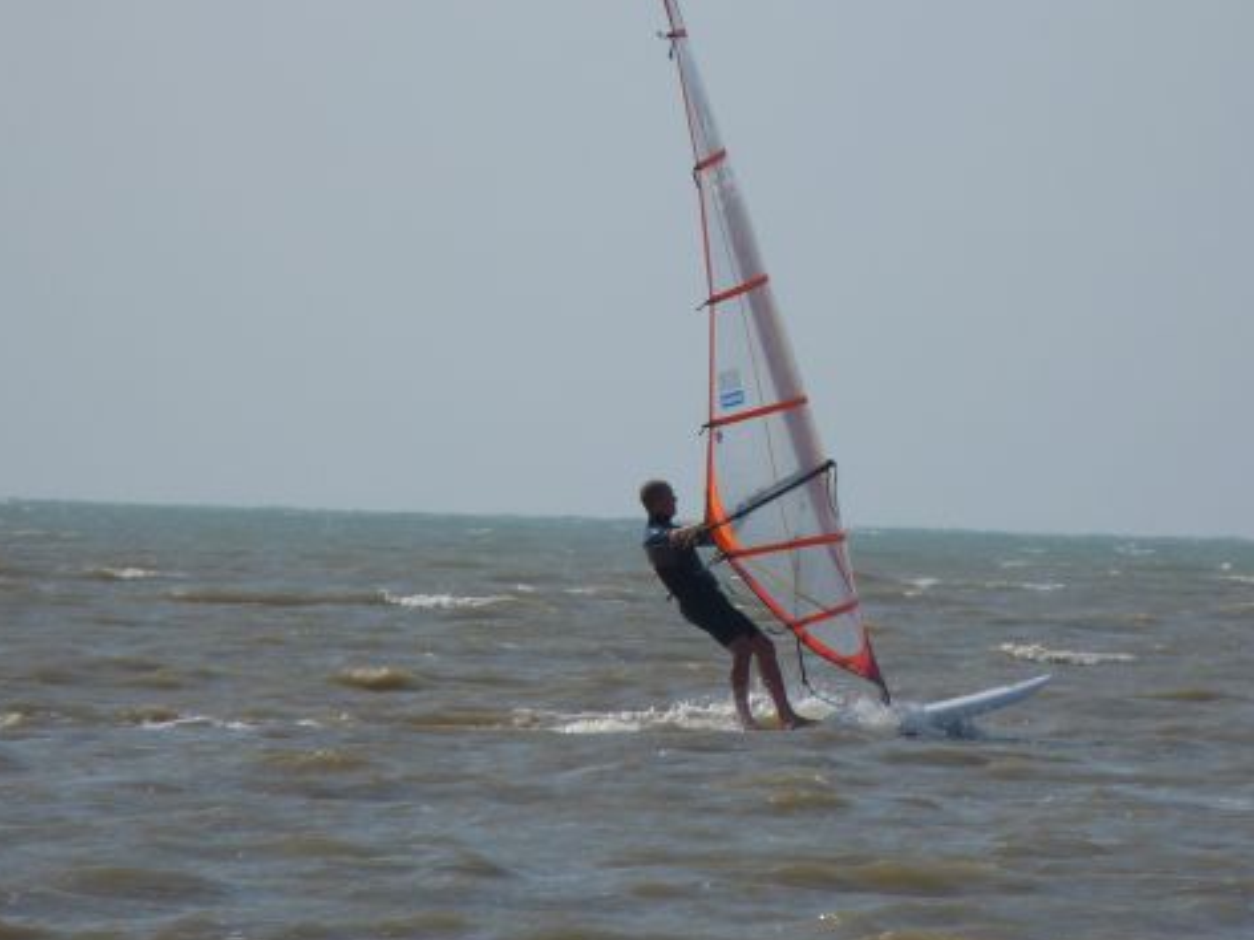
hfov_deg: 2.9
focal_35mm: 688
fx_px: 24924
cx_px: 608
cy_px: 474
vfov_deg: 2.2
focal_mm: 86.4
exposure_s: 1/640
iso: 80
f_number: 6.3
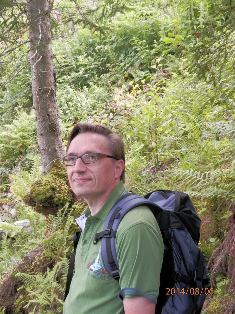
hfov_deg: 36.0
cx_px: 118
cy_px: 157
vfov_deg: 46.8
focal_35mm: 40
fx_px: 362
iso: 125
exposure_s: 1/80
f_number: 3.7
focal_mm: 7.3
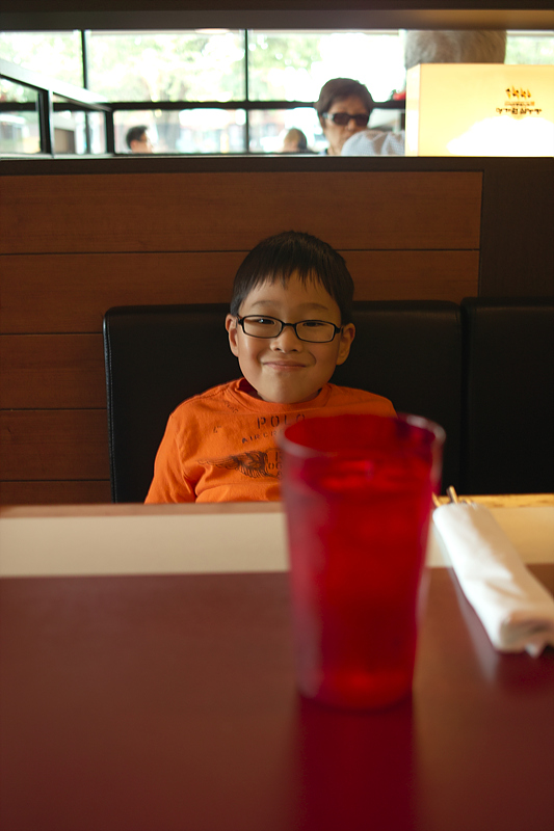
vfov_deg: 47.4
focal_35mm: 41
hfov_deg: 32.6
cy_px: 416
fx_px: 947
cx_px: 277
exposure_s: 1/10
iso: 100
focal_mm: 24.2
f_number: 2.8
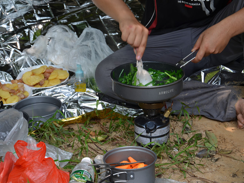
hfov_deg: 14.6
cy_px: 83
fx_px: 955
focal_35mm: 136
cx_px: 139
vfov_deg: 10.9
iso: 100
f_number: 5.6
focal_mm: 75
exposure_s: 1/30
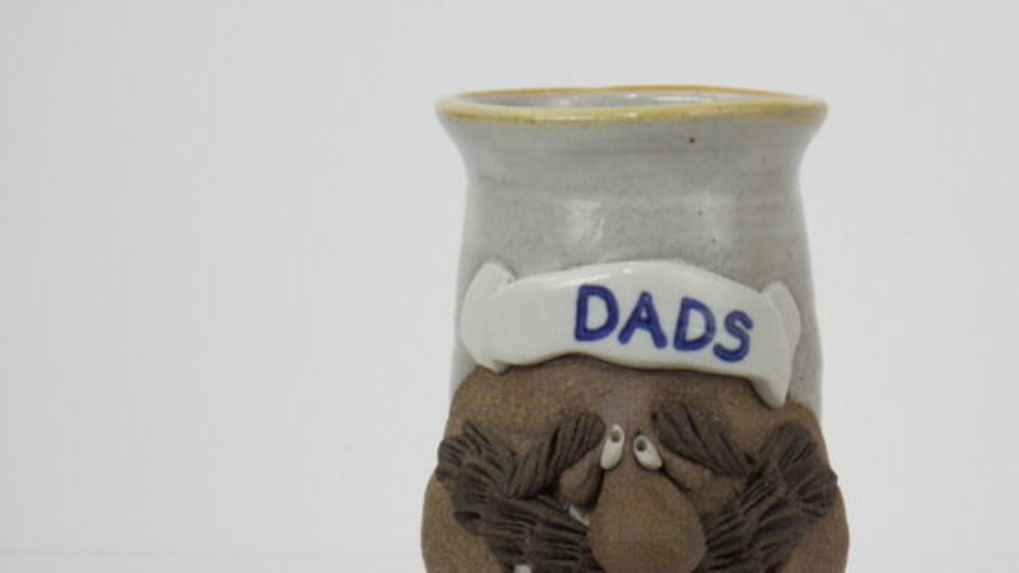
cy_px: 425
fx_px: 3863
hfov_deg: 15.0
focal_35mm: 143
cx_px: 637
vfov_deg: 8.5
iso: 125
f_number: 5
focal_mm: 16.7
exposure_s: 1/50
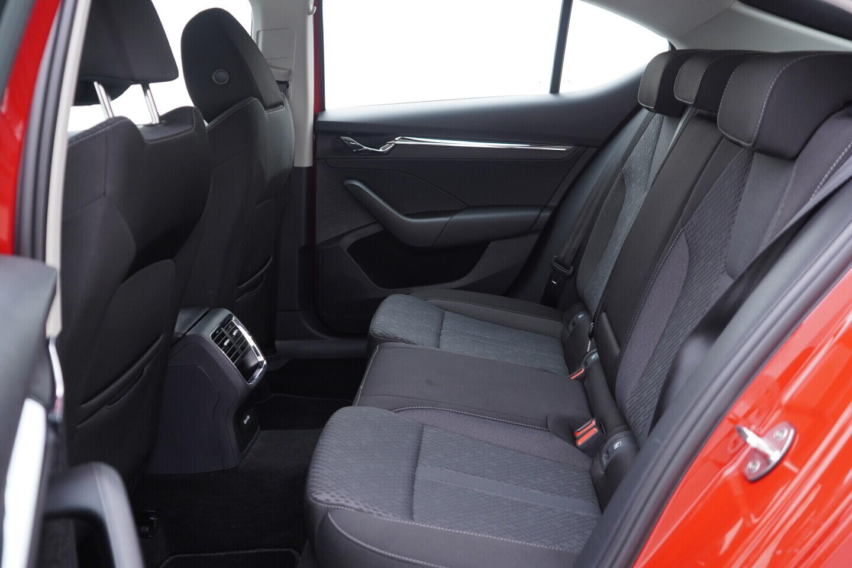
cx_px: 426
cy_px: 284
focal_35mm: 36
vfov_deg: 36.9
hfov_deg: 53.1
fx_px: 852
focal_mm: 24
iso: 320
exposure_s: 1/40
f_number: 2.8
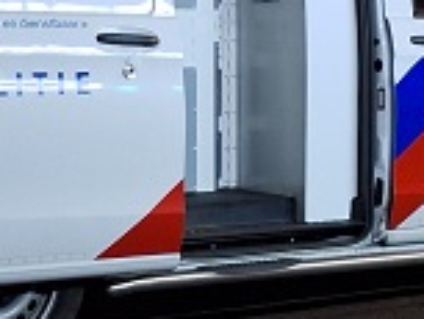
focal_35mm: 150
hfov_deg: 13.1
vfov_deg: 9.8
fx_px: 1839
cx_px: 313
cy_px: -72
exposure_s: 1/20
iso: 640
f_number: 1.8
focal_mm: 5.54
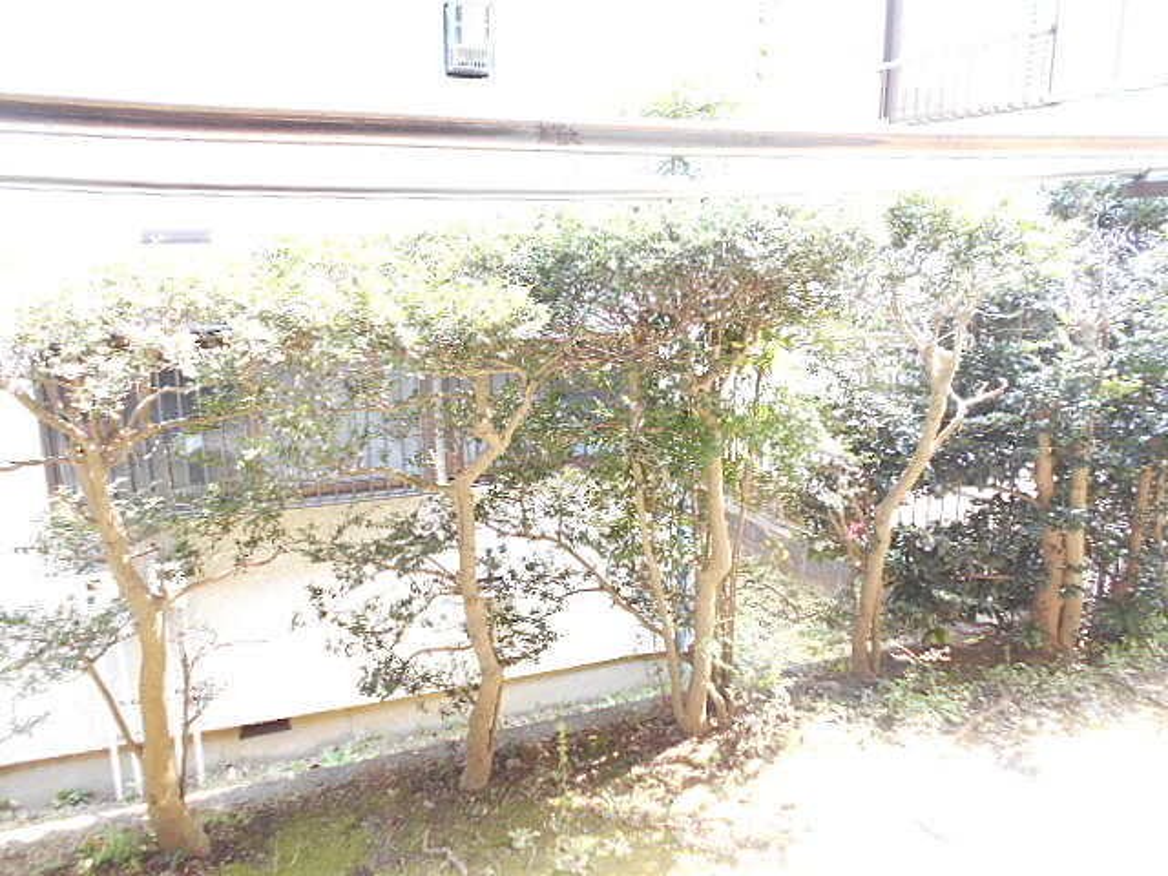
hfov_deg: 67.3
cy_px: 438
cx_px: 584
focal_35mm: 26
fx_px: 877
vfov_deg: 53.1
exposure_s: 1/30
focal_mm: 4.6
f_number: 3.2
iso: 110
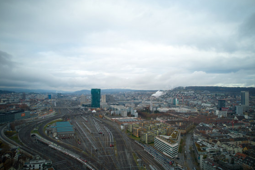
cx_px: 133
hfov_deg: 73.7
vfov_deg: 53.1
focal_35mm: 24
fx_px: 170
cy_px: 87
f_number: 2.8
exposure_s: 1/120
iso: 100
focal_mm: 8.4
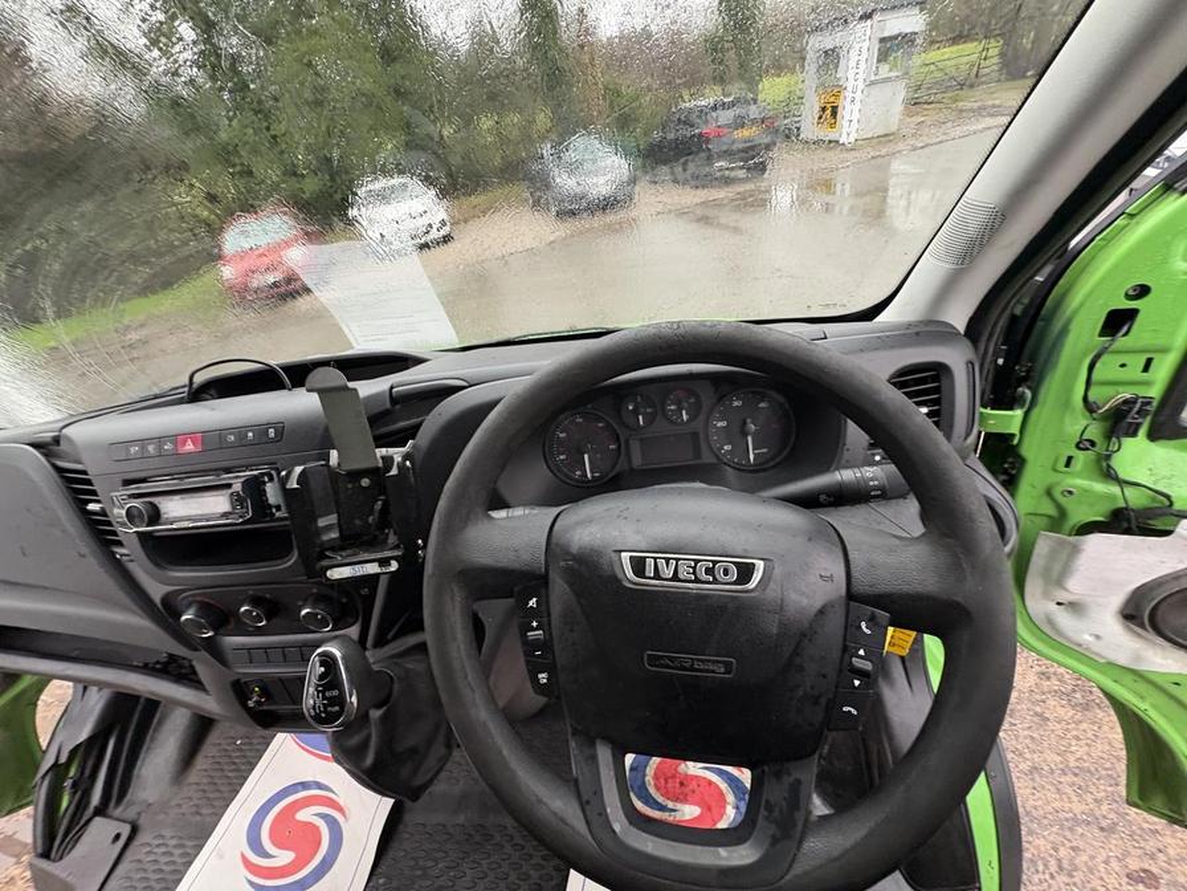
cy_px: 446
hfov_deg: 102.1
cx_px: 594
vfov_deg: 85.7
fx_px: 480
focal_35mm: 14
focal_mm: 2.22
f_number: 2.2
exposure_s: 1/60
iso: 320
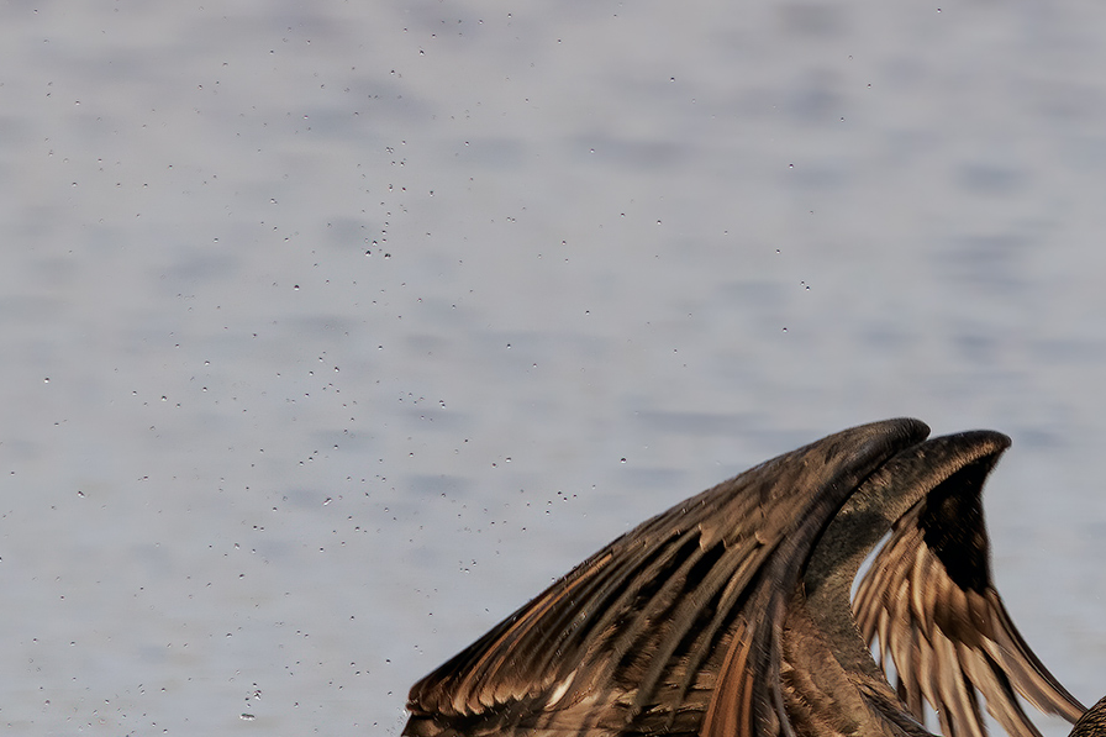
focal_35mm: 2109
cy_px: 579
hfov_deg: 1.0
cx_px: 858
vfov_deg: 0.7
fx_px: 64777
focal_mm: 700
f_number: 9
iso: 1600
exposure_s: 1/2000
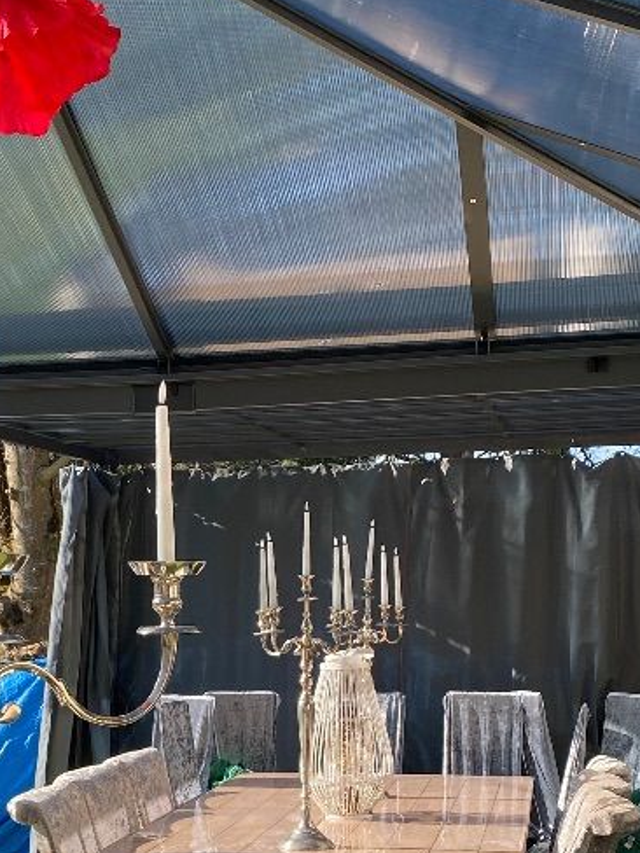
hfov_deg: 22.7
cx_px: 154
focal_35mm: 64
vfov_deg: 28.8
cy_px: 808
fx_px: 1578
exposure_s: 1/788
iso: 32
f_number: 1.8
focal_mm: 4.25
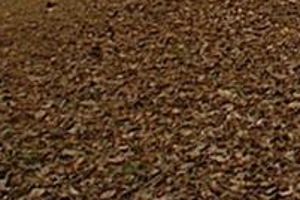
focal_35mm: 183
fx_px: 1525
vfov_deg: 7.0
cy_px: -296
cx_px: 673
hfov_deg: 10.1
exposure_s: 1/800
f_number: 4.5
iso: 200
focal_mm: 24
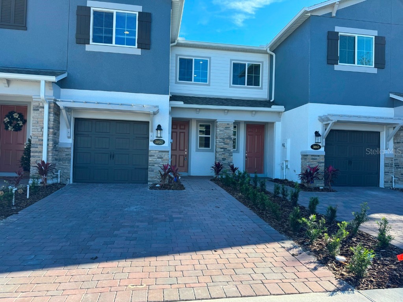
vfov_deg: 56.8
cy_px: 151
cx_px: 202
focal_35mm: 24
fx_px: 279
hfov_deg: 71.6
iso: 80
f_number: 1.78
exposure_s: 1/1425
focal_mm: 6.86
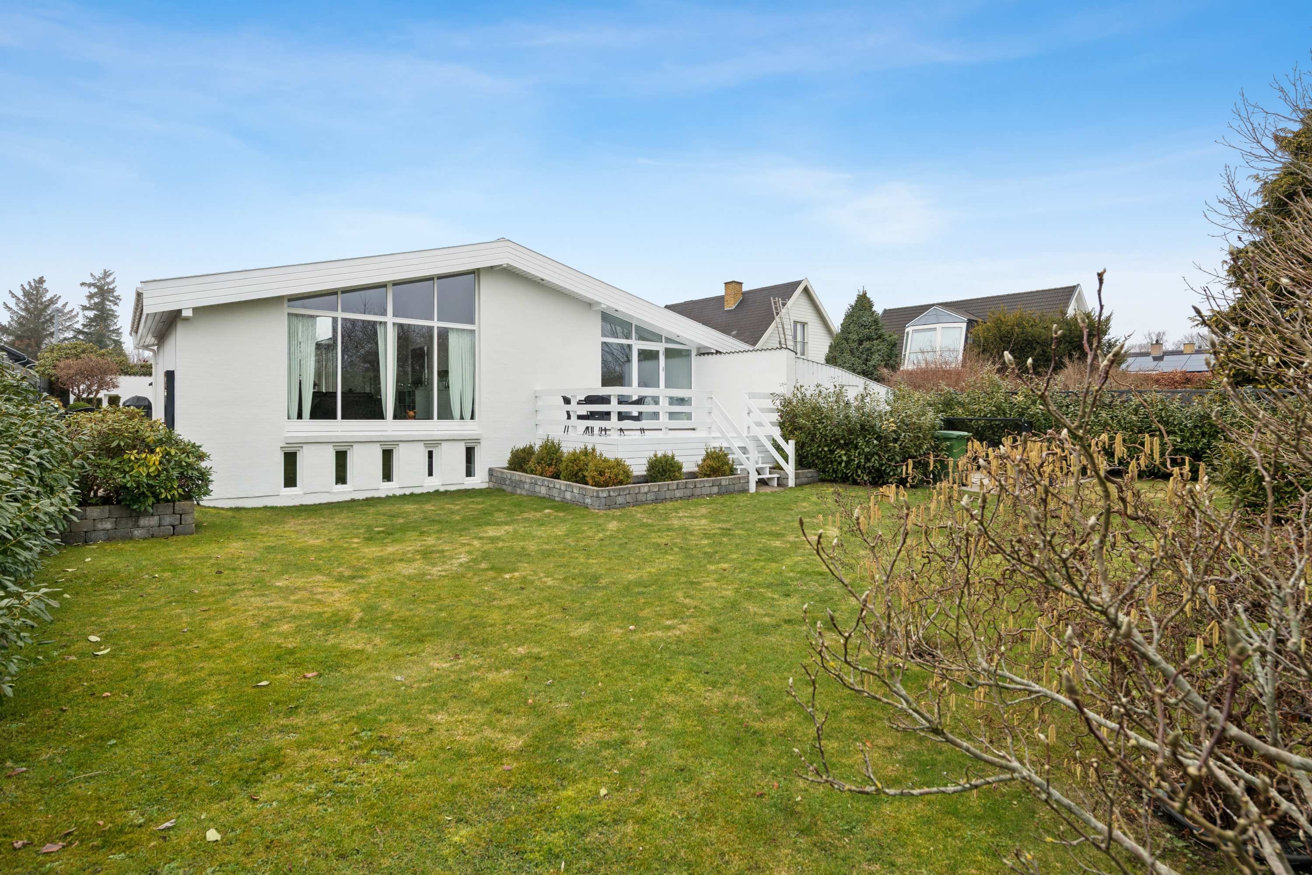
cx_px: 656
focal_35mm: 18
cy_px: 438
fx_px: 656
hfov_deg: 90.0
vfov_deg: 67.4
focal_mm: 18
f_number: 10
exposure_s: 1/160
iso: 200
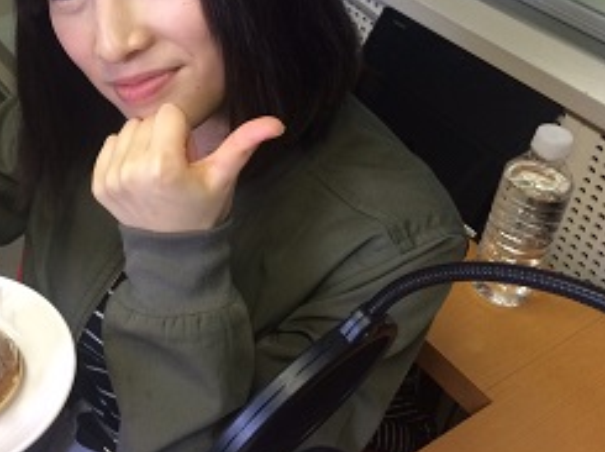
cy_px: 110
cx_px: 147
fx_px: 838
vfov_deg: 29.7
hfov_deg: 38.6
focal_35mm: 48
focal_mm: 4.15
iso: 80
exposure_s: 1/33
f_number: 2.2
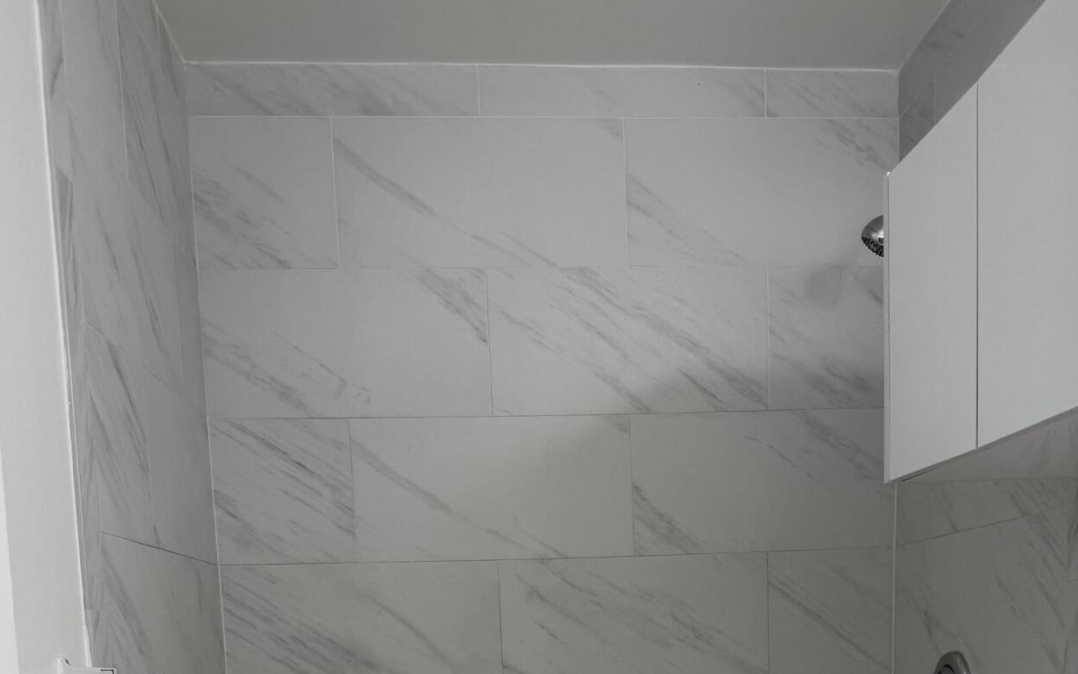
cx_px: 601
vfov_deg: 27.8
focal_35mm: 41
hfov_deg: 48.1
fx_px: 1205
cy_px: 788
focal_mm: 6.76
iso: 64
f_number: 1.78
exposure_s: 1/129
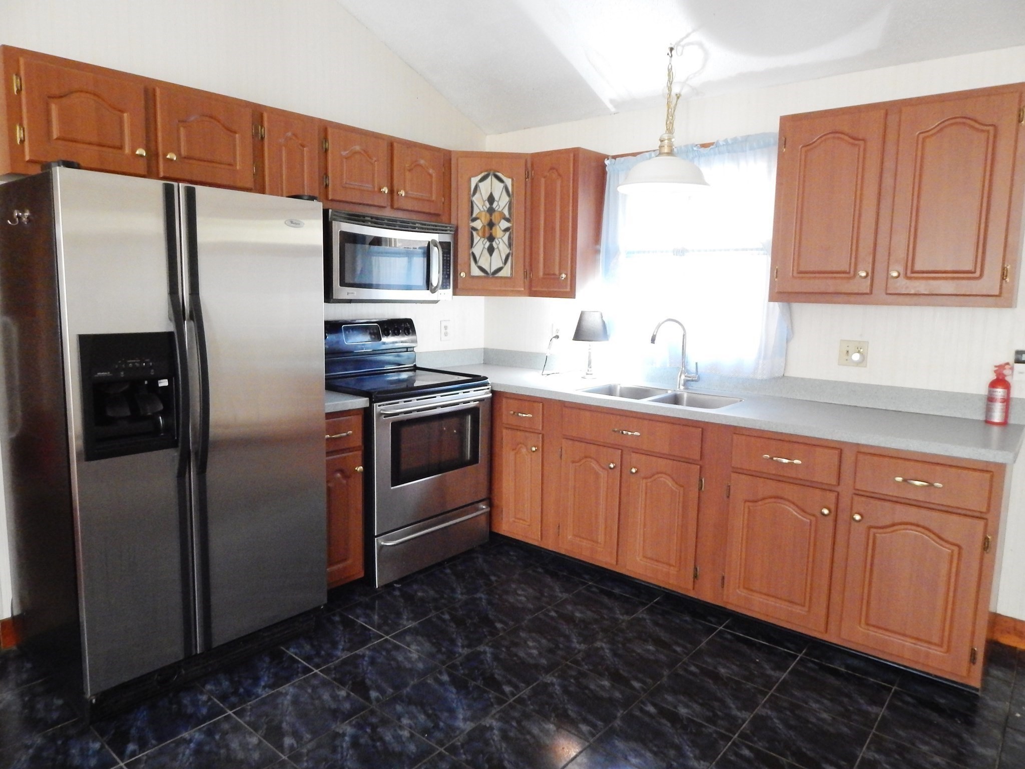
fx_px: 681
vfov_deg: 58.9
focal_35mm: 23
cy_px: 384
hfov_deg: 73.9
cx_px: 512
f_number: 3
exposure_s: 1/8
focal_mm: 4
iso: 800
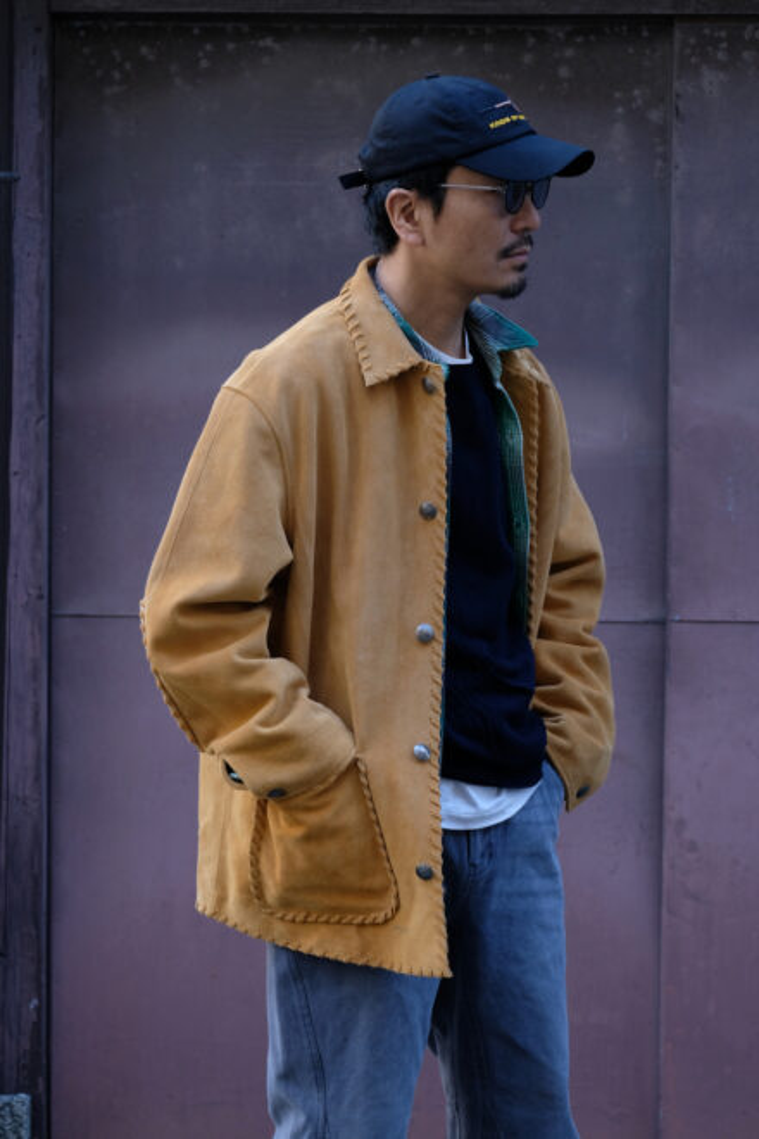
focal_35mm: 127
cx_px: 380
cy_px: 570
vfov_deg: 16.1
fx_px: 4016
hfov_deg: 10.8
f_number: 5.2
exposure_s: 1/110
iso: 500
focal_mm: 84.8
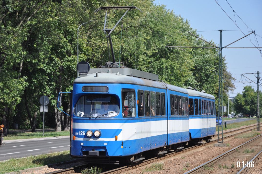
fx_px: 818
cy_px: 87
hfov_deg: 18.2
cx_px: 131
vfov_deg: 12.1
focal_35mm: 112
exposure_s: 1/1000
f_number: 5.3
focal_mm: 75
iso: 400
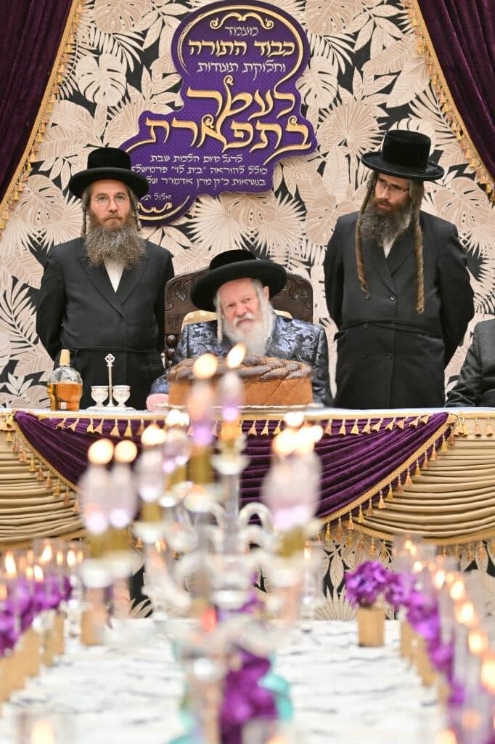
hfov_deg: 8.3
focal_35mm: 165
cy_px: 372
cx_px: 248
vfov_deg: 12.5
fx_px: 3405
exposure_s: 1/200
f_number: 2.8
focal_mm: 110
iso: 400
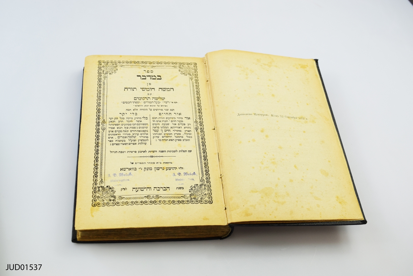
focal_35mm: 44
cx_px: 206
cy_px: 138
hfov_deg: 45.0
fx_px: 499
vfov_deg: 30.8
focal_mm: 29
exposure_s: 1/250
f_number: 8
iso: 400
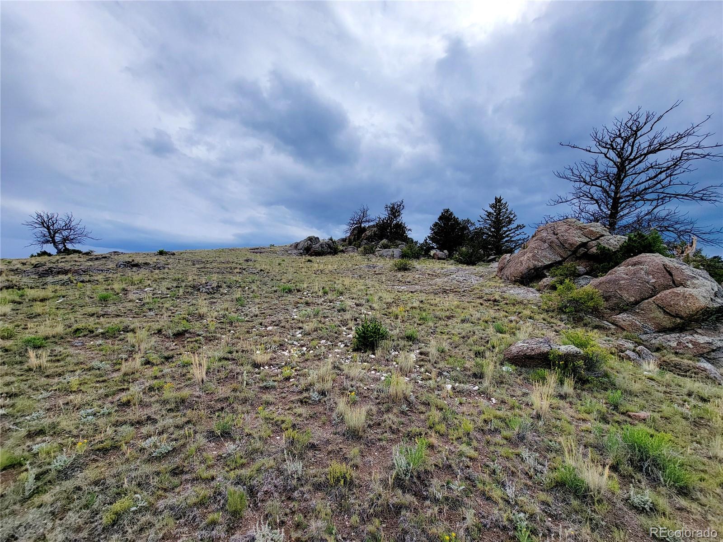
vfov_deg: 89.9
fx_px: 272
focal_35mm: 13
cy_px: 271
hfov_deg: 106.2
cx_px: 362
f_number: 2.2
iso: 50
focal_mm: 2.2
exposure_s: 1/2000
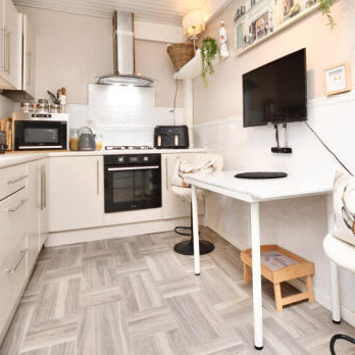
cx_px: 216
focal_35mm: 24
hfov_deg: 64.3
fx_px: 278
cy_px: 135
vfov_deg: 64.2
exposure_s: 1/60
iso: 450
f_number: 4
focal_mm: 10
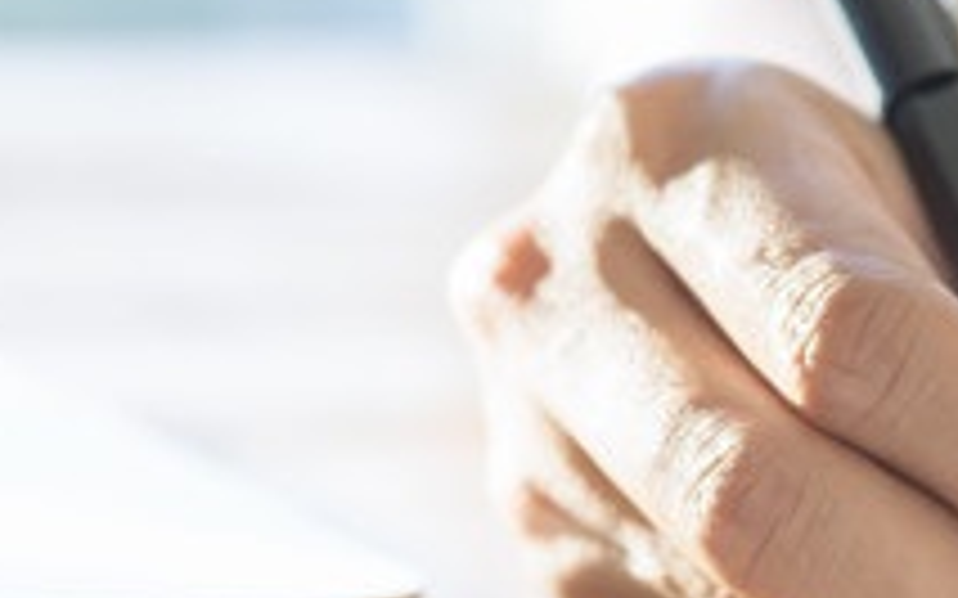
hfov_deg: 7.8
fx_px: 7021
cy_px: 223
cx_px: 870
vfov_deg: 4.9
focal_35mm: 269
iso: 400
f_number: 3.2
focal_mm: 60
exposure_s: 1/250
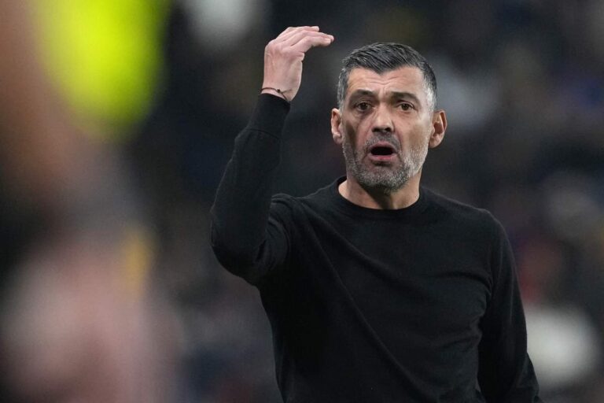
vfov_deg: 2.3
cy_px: 202
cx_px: 302
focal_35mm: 600
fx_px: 10066
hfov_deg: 3.4
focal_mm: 400
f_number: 3.5
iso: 3200
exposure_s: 1/2000
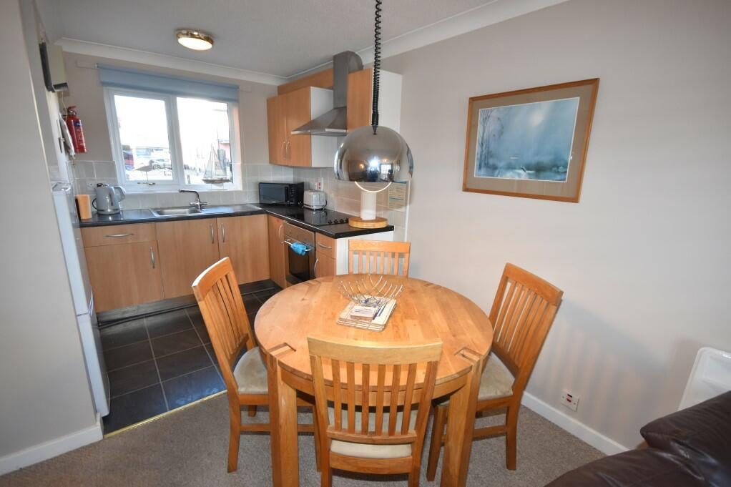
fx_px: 305
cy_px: 244
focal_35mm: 15
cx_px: 366
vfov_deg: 77.3
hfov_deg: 100.4
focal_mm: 10
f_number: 4
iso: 500
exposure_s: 1/60
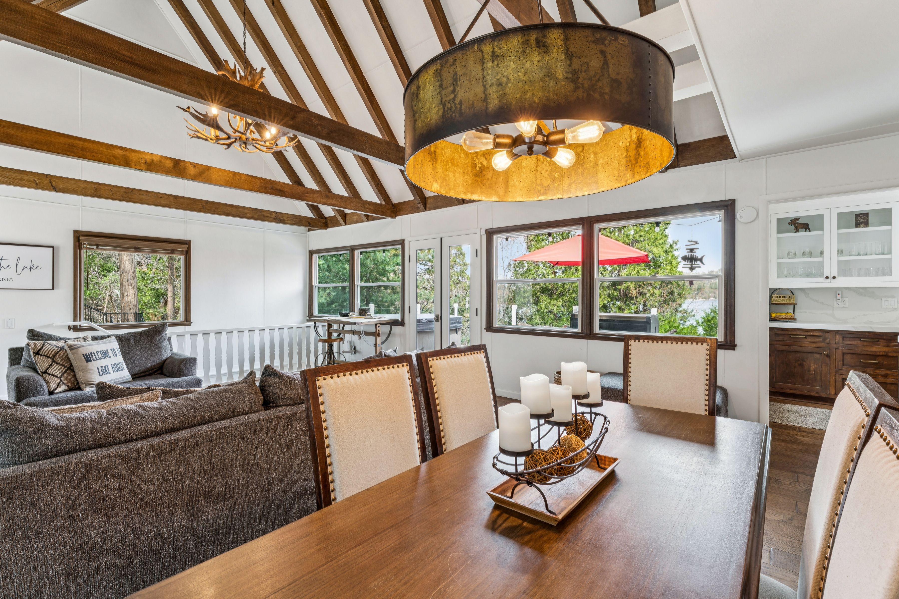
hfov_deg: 96.0
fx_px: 405
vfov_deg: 73.1
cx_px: 450
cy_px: 300
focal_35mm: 16
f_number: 13
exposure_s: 1/2.5
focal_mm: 16.2
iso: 100
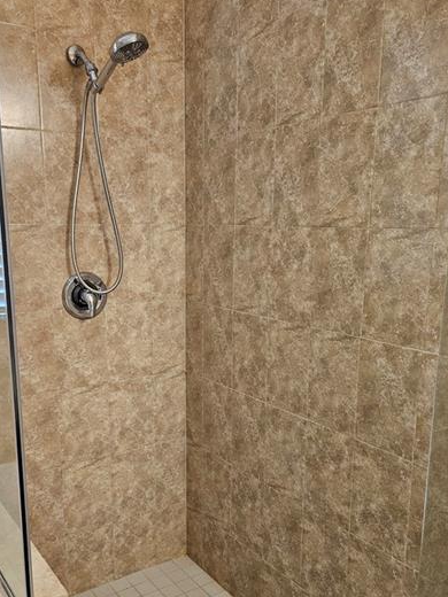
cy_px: 359
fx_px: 587
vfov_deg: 53.6
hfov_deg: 41.8
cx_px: 218
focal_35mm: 34
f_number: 1.8
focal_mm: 5.4
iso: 500
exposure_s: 1/120
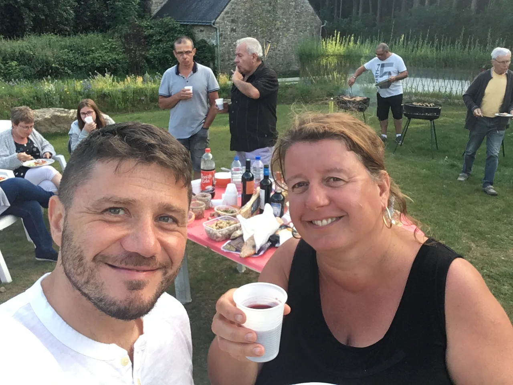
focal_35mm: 31
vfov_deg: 45.4
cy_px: 192
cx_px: 256
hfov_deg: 58.4
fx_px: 459
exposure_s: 1/131
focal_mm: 2.15
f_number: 2.4
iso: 50
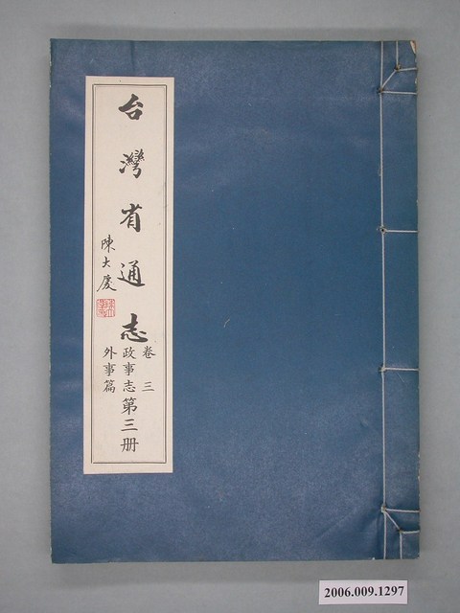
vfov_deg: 36.2
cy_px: 306
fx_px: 939
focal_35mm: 53
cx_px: 230
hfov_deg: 27.5
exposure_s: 1/59.1
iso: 100
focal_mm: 11.1
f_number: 2.9
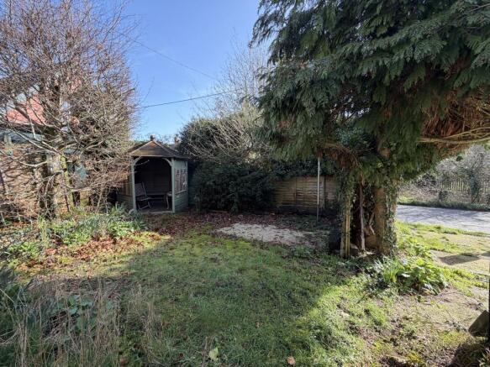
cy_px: 184
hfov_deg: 102.1
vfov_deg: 85.7
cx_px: 245
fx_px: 198
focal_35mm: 14
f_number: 2.2
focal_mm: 2.22
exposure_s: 1/233
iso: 40
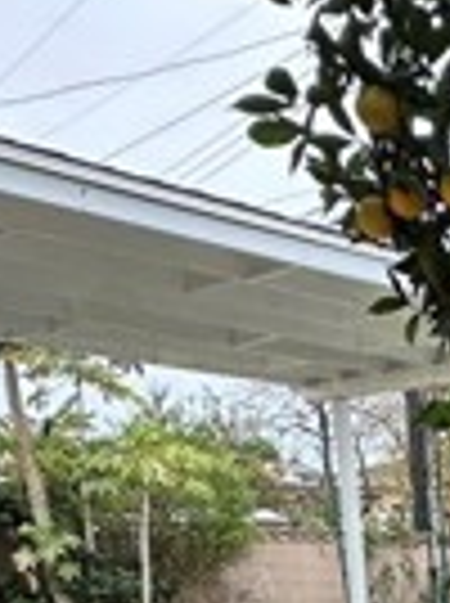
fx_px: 1165
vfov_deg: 24.9
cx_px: 882
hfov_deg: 16.8
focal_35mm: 67
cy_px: 796
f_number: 2.2
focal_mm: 2.22
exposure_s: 1/188
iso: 40
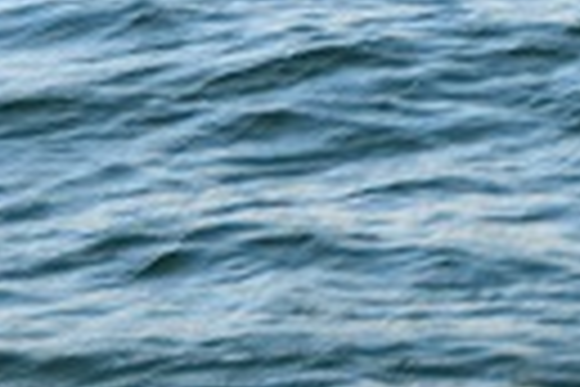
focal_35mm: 278
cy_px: -992
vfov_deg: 4.6
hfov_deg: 7.1
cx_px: 1225
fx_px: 4479
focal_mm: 24
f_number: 4.5
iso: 100
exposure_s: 1/320
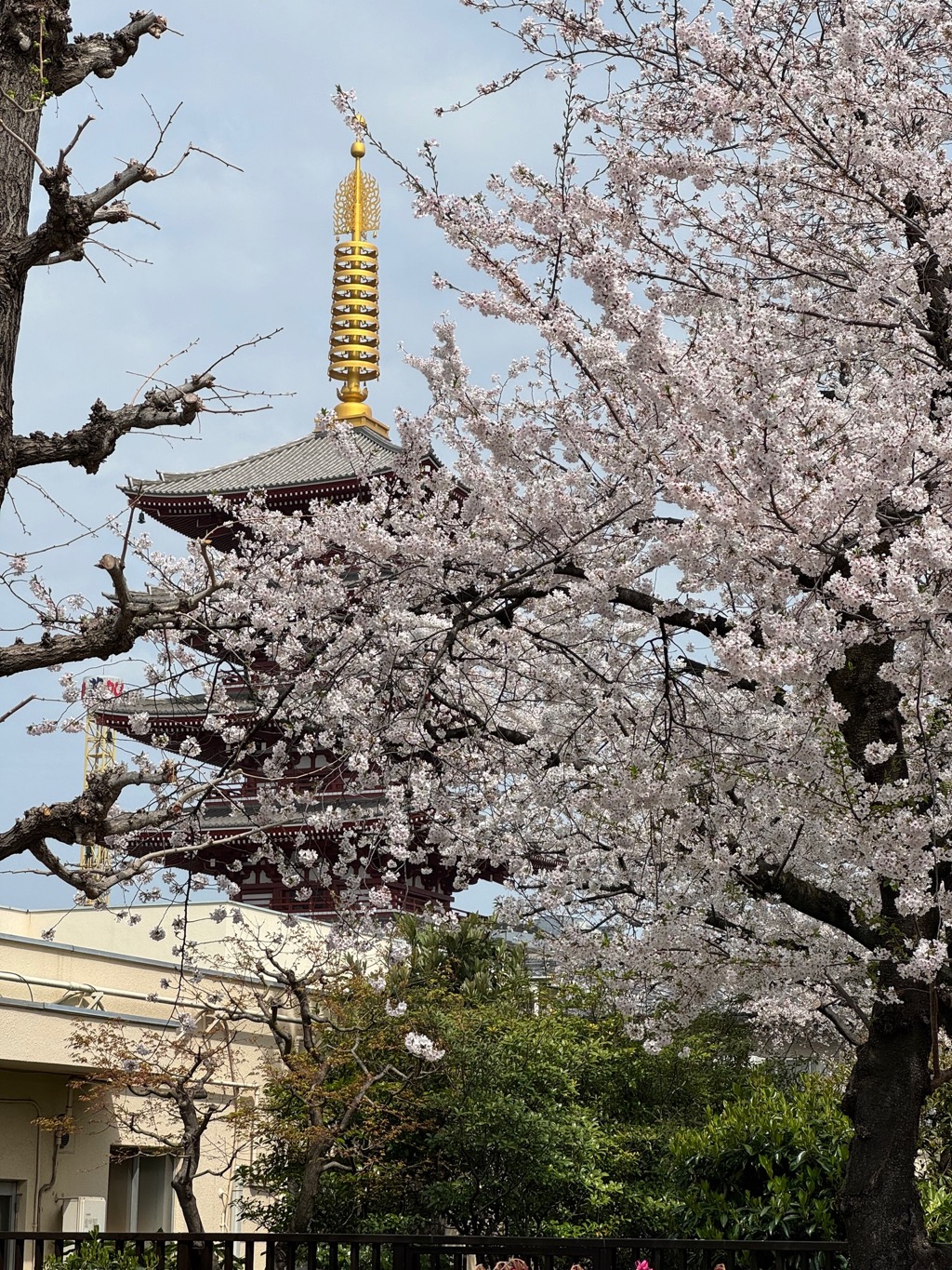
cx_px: 476
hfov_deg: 19.1
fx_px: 2823
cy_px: 635
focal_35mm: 77
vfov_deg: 25.3
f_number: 2.8
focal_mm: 9
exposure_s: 1/1220
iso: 25
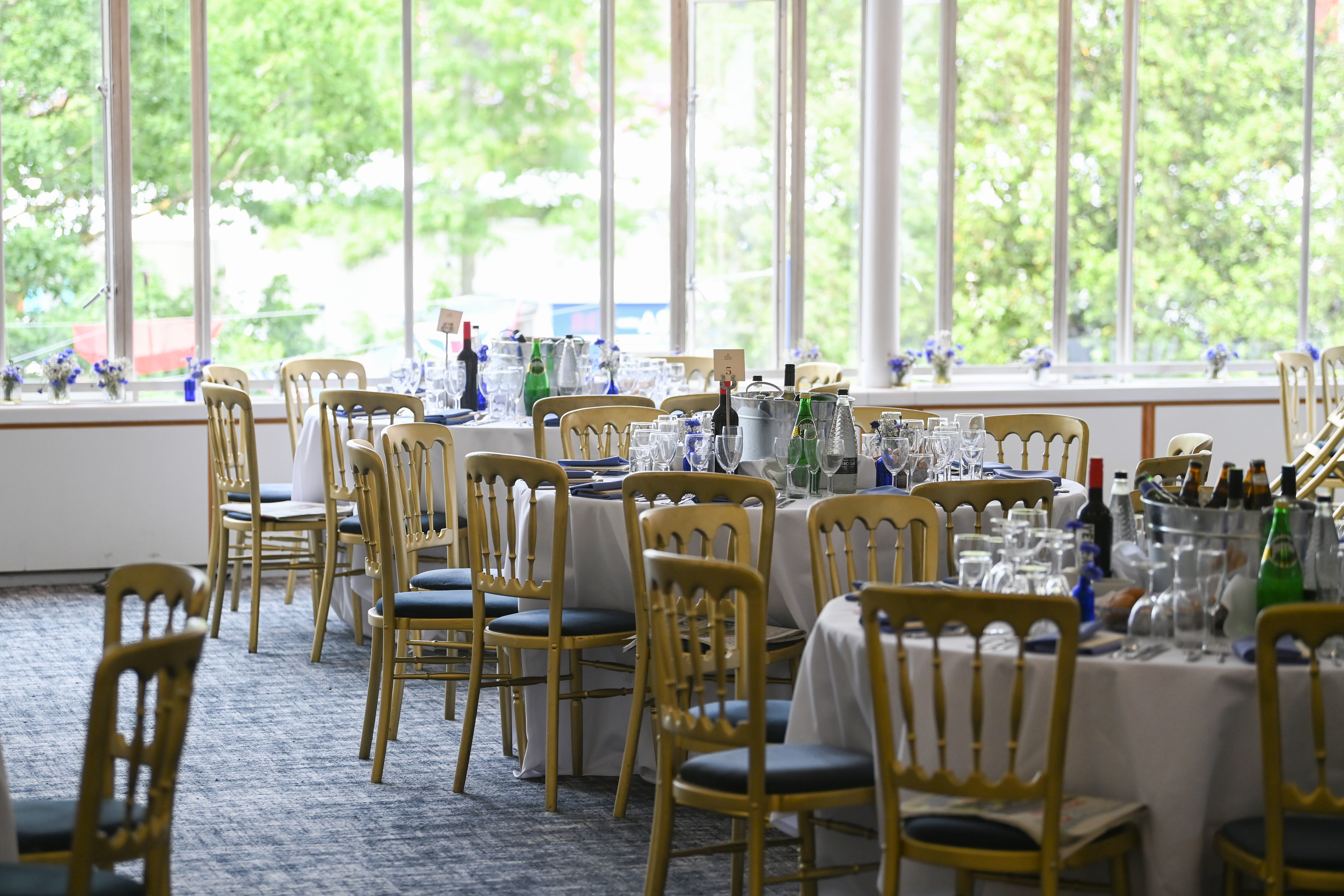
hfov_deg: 20.8
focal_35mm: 98
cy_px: 448
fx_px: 3658
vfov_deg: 14.0
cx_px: 672
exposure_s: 1/1250
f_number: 2.8
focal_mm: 98
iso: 1250
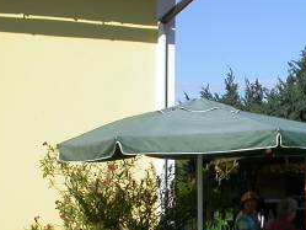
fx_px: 1079
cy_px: 184
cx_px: 339
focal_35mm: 122
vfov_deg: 12.1
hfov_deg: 15.7
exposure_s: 1/354
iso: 100
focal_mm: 7.85
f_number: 7.5
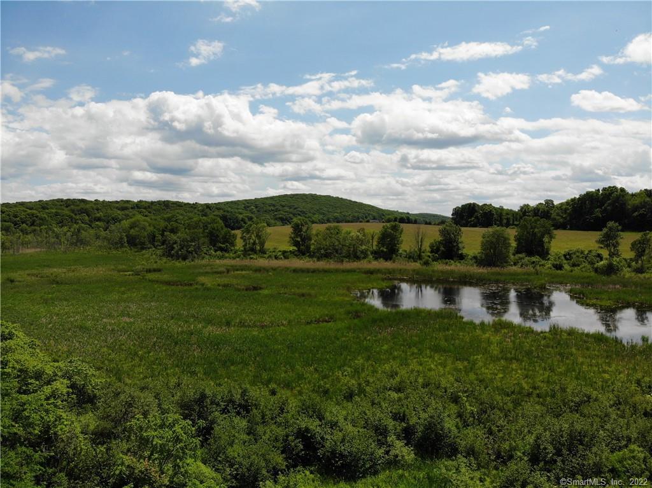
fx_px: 452
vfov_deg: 56.8
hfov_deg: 71.6
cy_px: 244
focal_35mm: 24
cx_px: 326
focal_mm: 4.5
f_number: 2.8
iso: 100
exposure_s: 1/1631
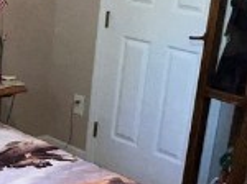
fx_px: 634
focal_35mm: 89
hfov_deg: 20.3
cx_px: -68
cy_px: 135
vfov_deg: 16.5
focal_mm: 1.57
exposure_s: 1/60
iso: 160
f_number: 1.8
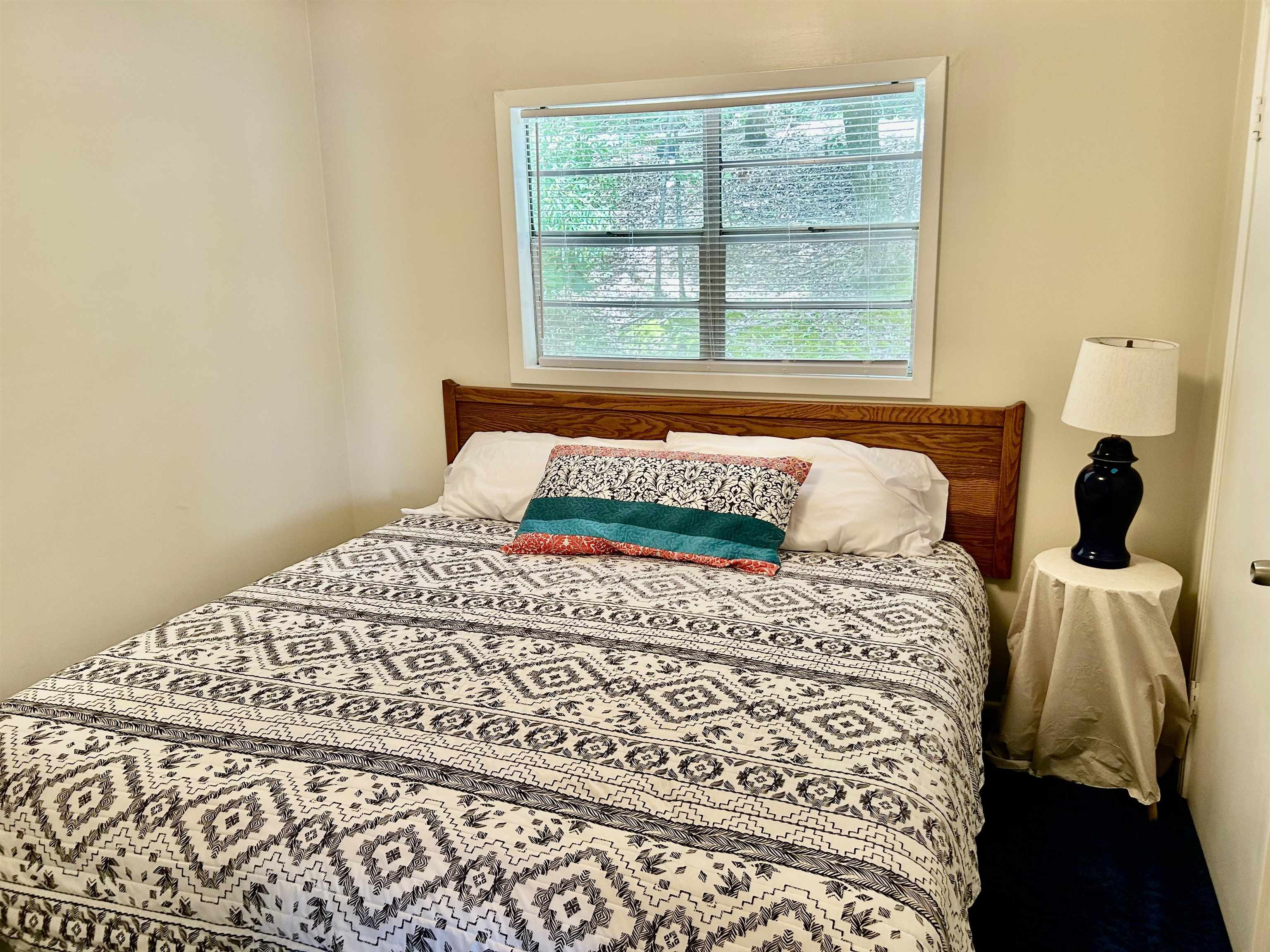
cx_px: 635
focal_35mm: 26
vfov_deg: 53.1
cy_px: 476
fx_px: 954
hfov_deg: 67.3
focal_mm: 5.7
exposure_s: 1/60
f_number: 1.5
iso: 100
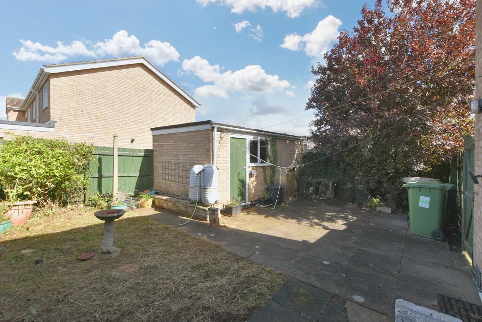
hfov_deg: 100.4
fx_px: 201
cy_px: 161
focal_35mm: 15
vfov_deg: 77.3
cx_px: 241
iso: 200
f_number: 8
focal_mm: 10
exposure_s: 1/250
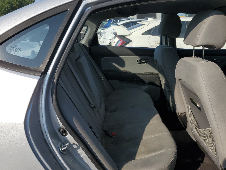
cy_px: 89
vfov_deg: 48.2
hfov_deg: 61.6
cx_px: 104
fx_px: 189
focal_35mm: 29
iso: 50
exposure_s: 1/5000
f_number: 1.5
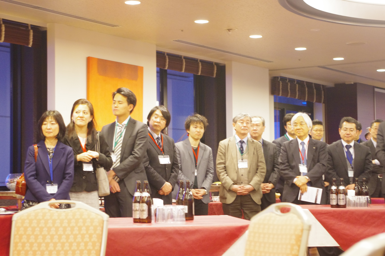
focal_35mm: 82
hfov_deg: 24.8
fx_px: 876
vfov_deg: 16.6
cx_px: 192
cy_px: 128
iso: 2000
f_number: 5.6
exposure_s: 1/6
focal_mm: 55
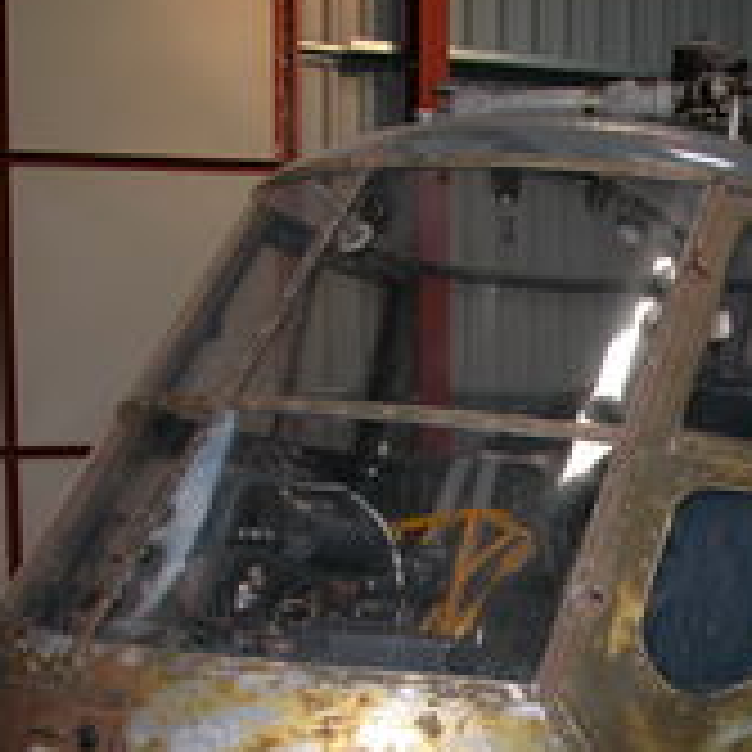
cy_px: 644
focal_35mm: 74
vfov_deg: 22.9
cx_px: 707
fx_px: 1819
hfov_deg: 22.7
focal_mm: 8.9
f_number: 2.8
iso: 100
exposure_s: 1/60
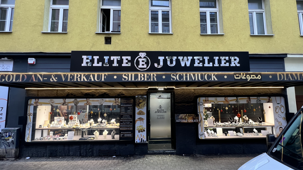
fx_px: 121
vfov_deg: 70.4
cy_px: 92
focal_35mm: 15
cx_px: 157
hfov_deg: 103.0
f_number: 1.8
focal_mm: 1.57
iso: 125
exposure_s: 1/100
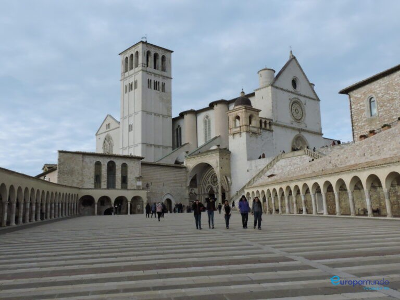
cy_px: 150
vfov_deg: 40.7
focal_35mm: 35
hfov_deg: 52.6
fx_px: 404
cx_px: 200
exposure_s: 1/800
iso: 800
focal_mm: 6.3
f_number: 7.6
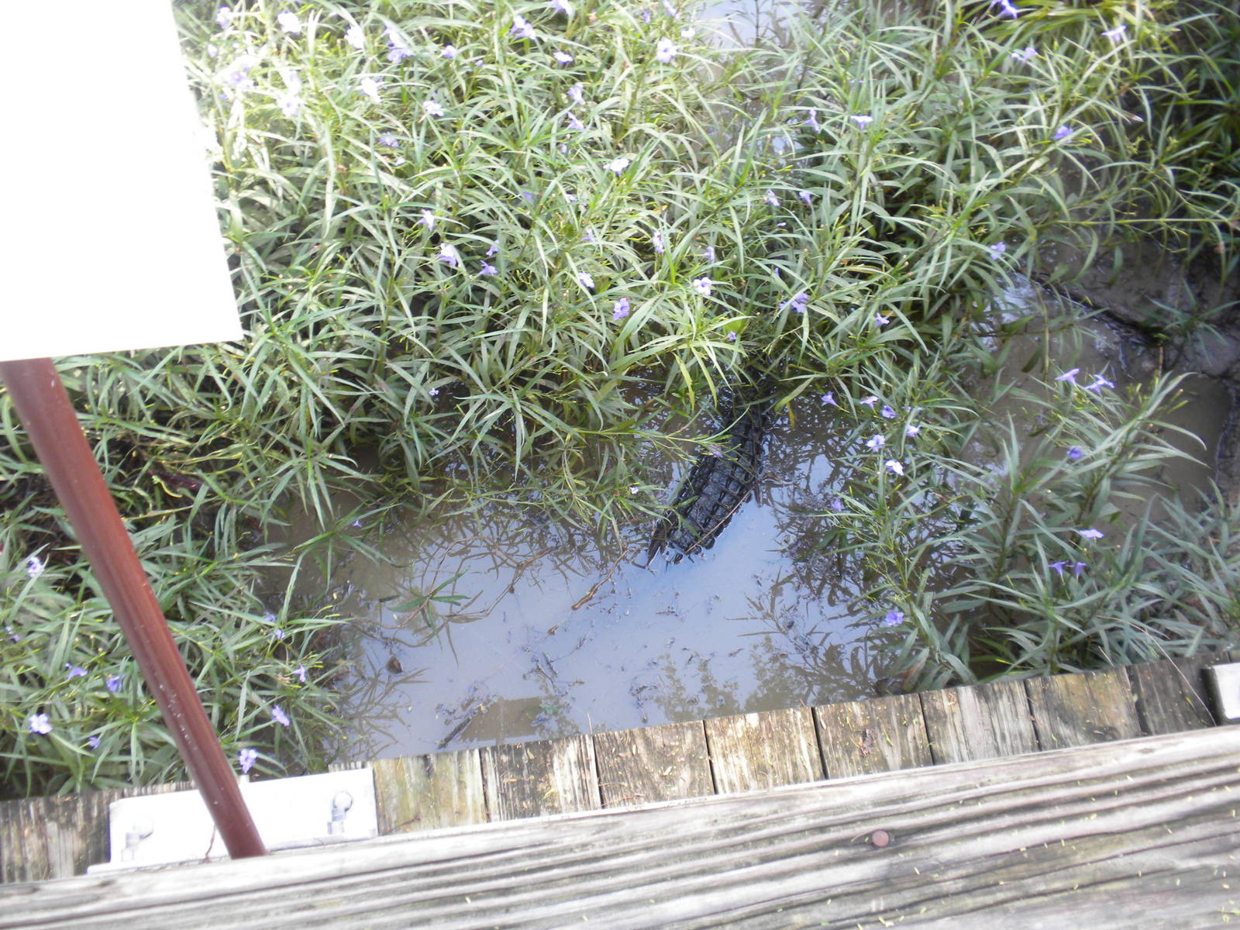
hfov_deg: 50.1
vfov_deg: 38.7
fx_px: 1325
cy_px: 465
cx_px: 620
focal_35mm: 37
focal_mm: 6.6
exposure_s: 1/18.8
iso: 64
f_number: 3.5
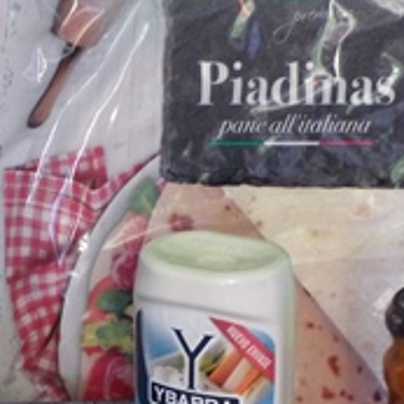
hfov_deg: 4.8
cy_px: 371
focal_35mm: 361
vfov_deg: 4.8
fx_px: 4767
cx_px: 9
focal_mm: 17.4
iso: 400
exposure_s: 1/15
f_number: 2.8
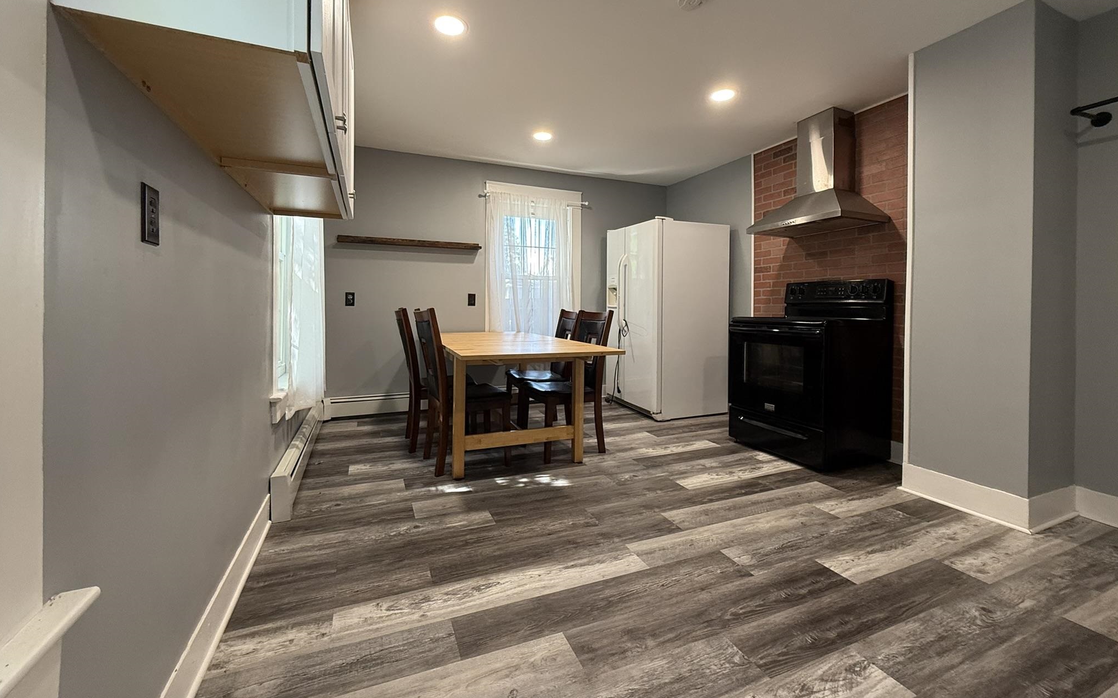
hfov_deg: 101.5
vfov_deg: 74.5
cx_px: 559
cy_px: 307
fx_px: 457
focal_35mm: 15
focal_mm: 2.22
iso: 160
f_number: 2.2
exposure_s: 1/60
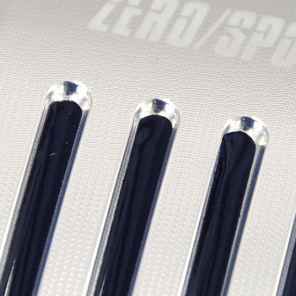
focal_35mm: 1021
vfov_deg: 1.7
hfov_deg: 1.7
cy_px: 44
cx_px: 199
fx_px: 9877
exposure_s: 1/5
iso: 100
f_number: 8
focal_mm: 270
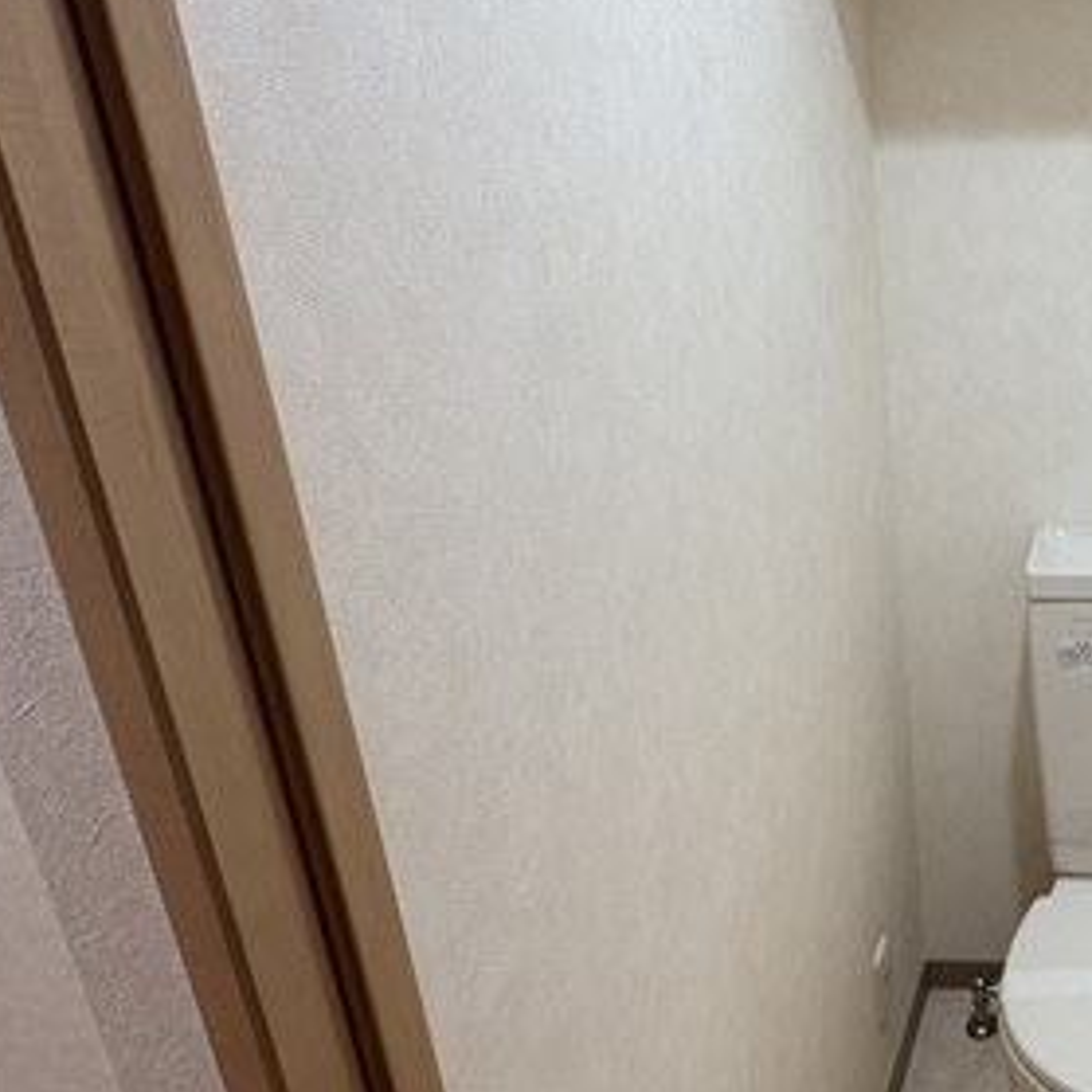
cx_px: 1065
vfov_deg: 52.3
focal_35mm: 31
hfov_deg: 45.3
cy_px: 624
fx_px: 1106
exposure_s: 1/60
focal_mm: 2.22
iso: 125
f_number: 2.2
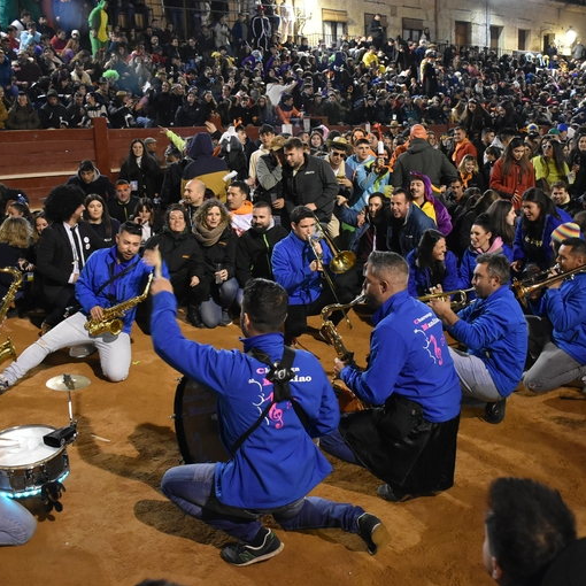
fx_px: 689
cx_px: 349
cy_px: 280
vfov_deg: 46.0
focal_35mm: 36
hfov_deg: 45.8
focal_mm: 18
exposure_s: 1/60
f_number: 3.5
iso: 2200
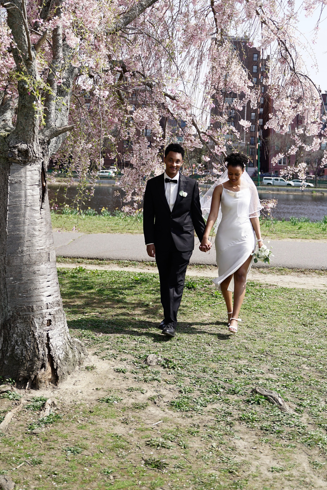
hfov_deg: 28.7
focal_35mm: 47
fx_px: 640
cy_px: 175
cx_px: 153
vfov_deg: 41.5
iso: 160
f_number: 2.8
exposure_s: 1/1600
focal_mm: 32
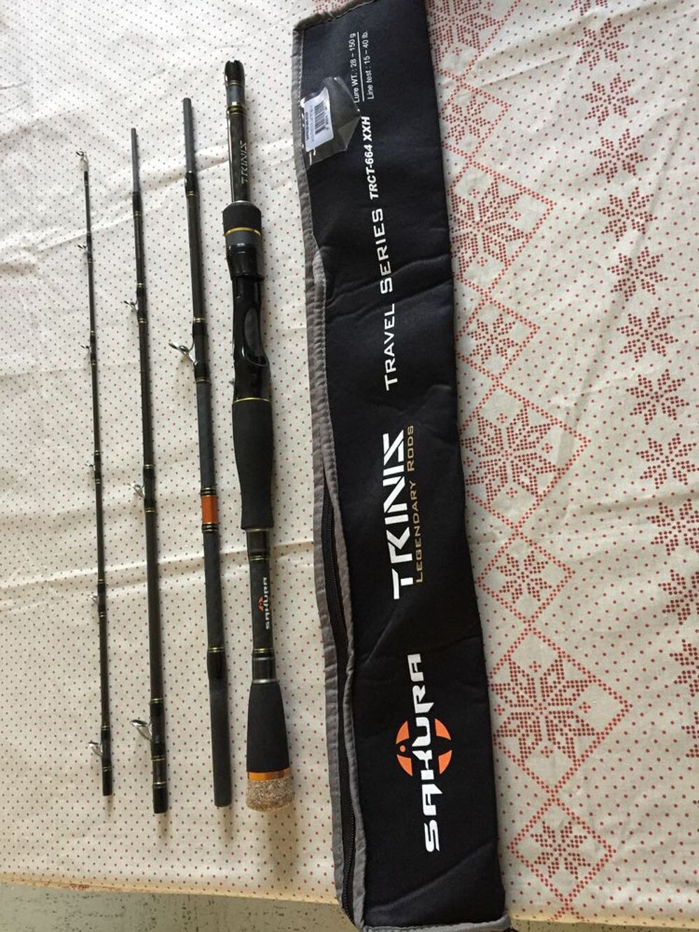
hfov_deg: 48.2
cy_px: 466
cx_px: 350
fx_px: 781
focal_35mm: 29
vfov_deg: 61.7
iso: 200
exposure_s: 1/33
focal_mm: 4.15
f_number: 2.2
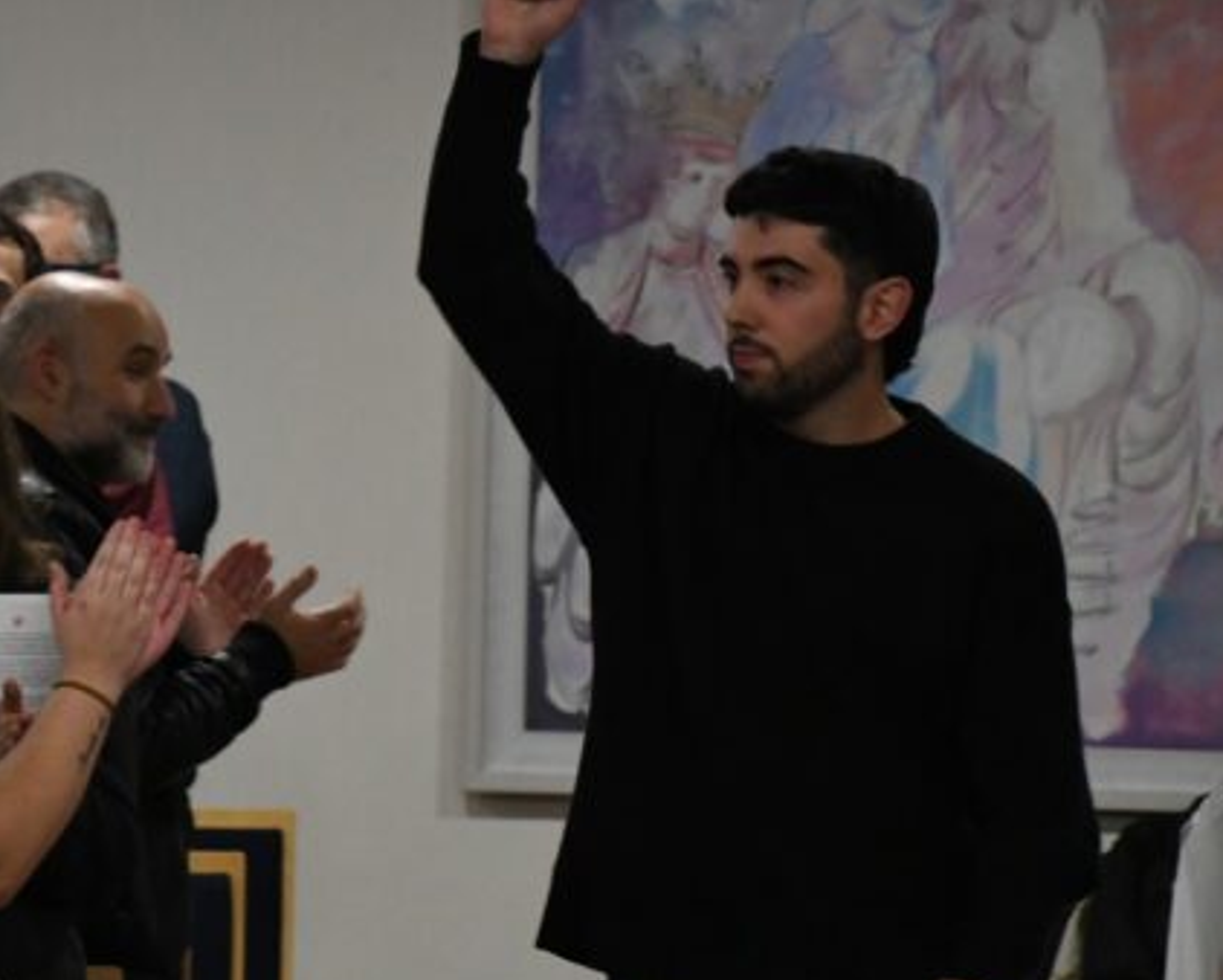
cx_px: 365
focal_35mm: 268
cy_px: 412
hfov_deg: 7.2
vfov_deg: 5.8
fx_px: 9705
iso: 4000
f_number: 5.6
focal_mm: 105
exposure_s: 1/125
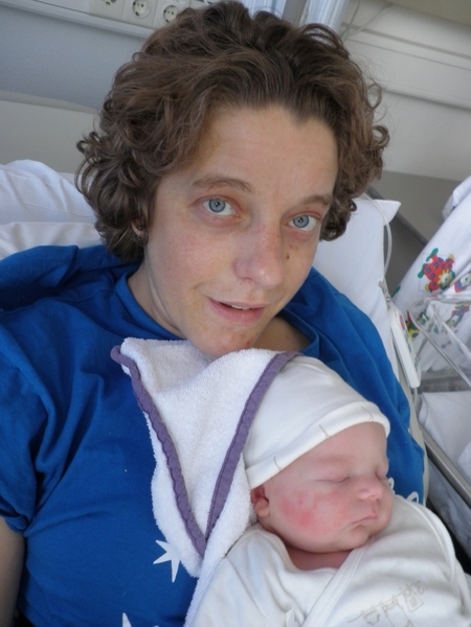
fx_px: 653
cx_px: 236
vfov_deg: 51.4
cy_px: 314
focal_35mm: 36
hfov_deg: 39.7
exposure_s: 1/30
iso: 160
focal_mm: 6.3
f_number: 3.5
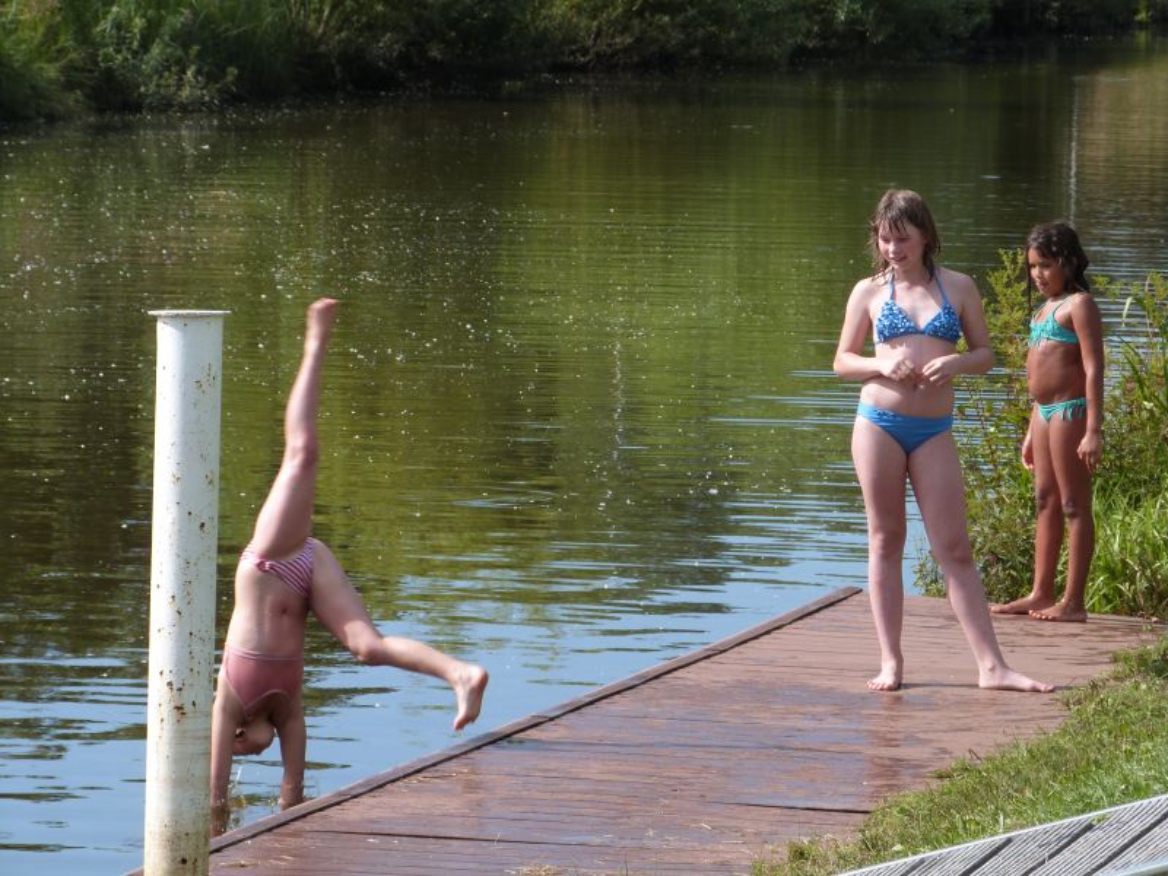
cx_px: 584
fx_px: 7963
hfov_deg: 8.4
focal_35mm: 236
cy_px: 438
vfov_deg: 6.3
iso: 100
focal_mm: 42.4
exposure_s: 1/320
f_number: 5.6
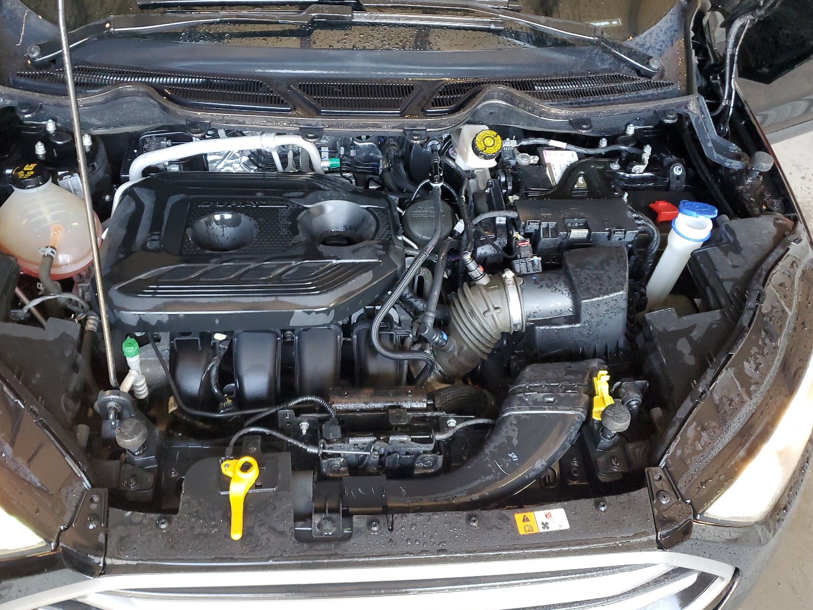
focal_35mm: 29
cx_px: 371
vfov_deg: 48.2
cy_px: 278
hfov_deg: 61.6
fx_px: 681
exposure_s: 1/60.2
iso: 224
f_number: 1.5
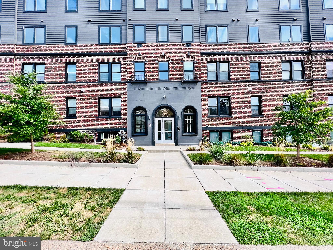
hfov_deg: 106.2
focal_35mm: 13
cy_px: 125
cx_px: 166
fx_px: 125
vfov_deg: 89.9
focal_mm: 1.57
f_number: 1.8
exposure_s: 1/544
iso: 32
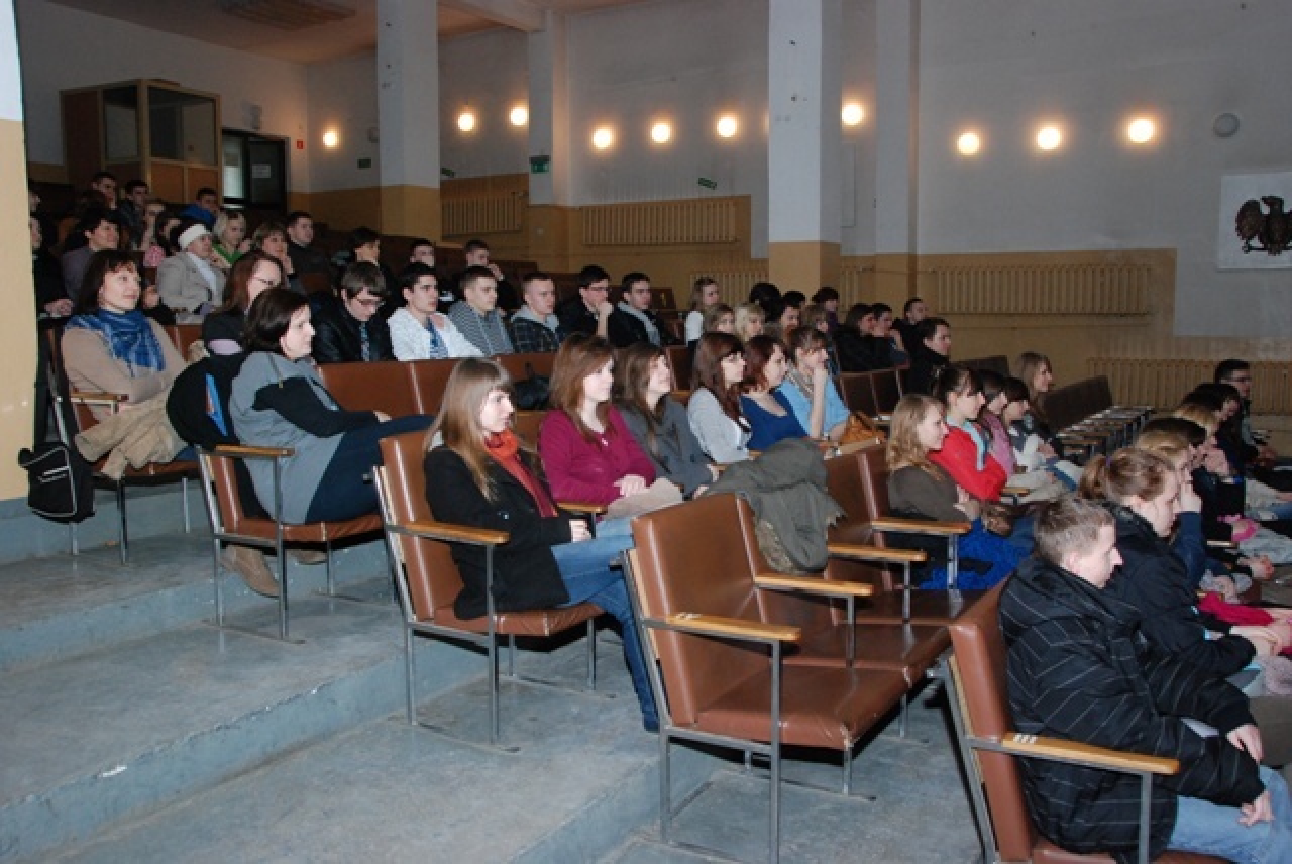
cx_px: 646
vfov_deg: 43.7
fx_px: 1078
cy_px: 432
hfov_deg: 61.9
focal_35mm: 30
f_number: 7.1
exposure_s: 1/60
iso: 1000
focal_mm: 20
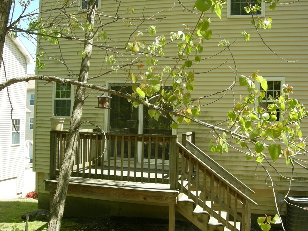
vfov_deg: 39.7
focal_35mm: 36
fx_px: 320
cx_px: 154
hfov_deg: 51.4
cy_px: 116
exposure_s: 1/150
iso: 64
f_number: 4.3
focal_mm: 7.5
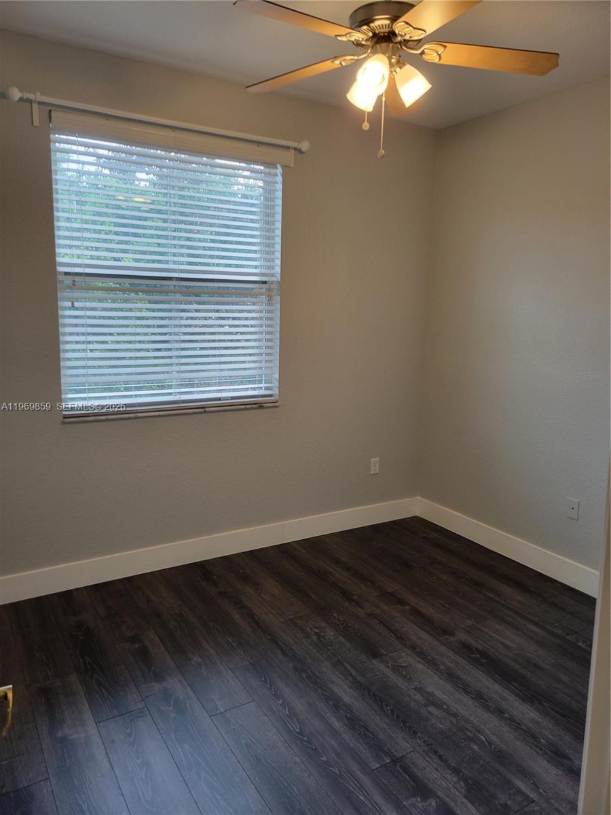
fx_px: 612
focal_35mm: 26
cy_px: 408
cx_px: 306
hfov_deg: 53.1
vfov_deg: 67.3
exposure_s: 1/120
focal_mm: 5.4
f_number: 1.8
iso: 100
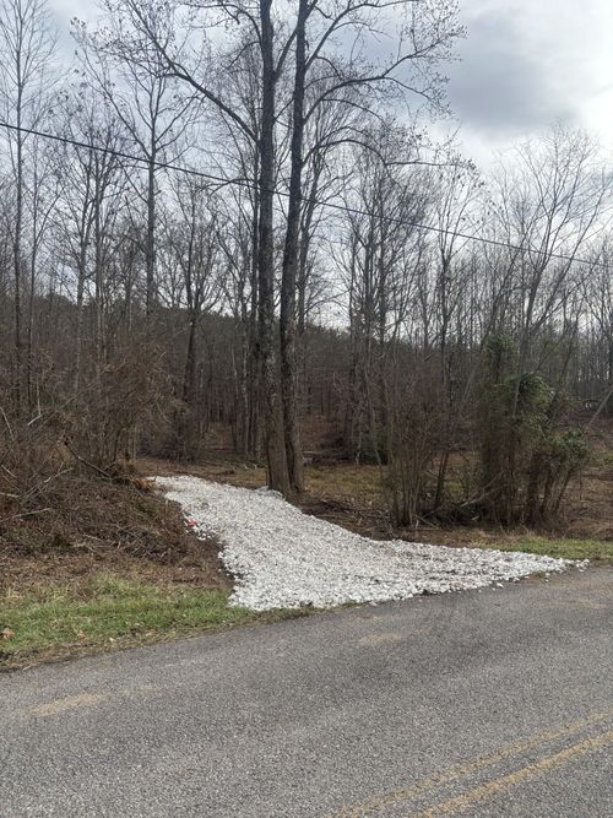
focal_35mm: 26
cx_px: 306
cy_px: 409
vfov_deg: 67.3
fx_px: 614
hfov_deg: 53.0
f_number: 1.6
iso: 50
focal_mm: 5.96
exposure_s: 1/2024
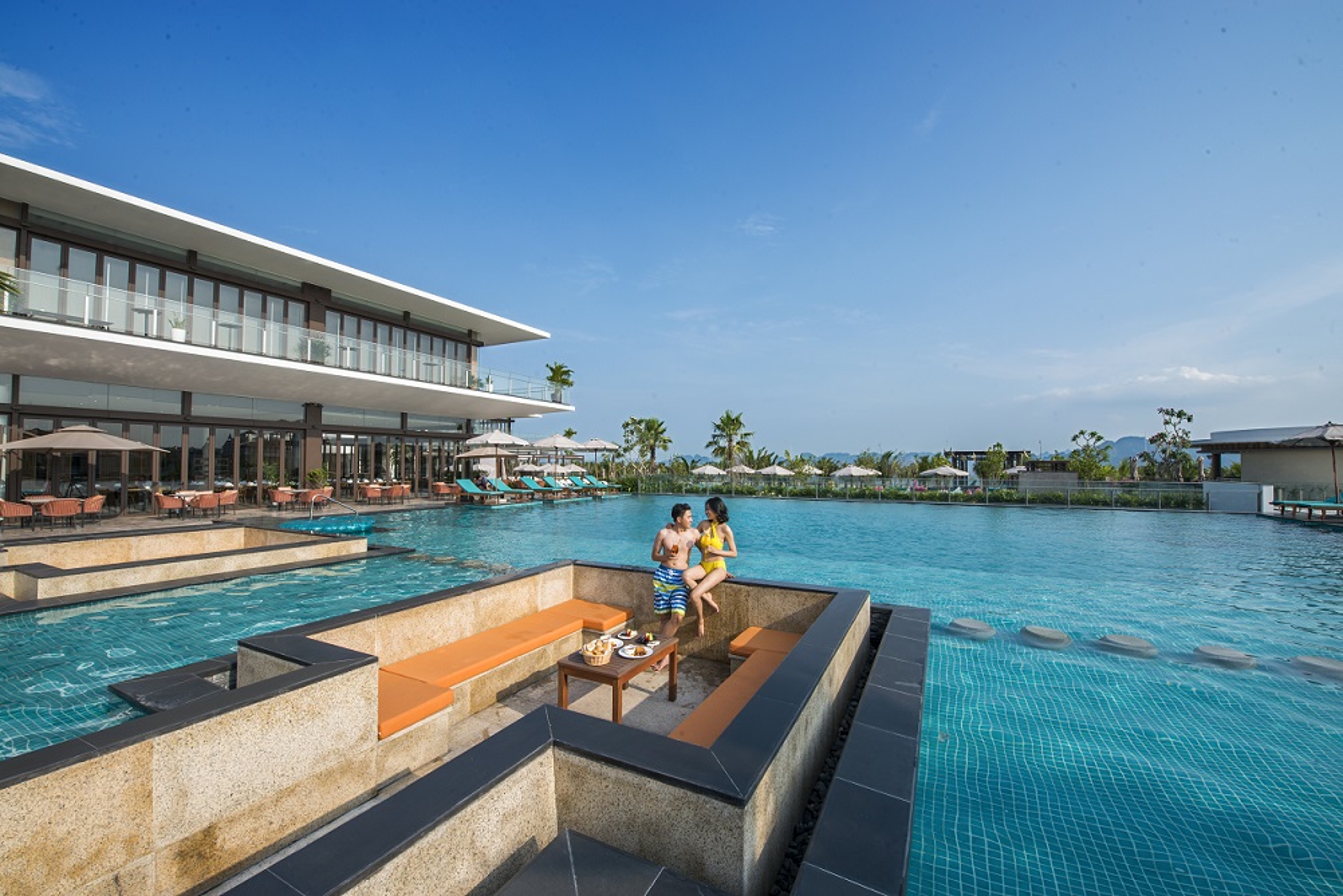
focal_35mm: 14
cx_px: 672
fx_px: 522
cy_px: 448
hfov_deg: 104.2
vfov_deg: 81.3
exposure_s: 1/125
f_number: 14
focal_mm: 14
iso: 200
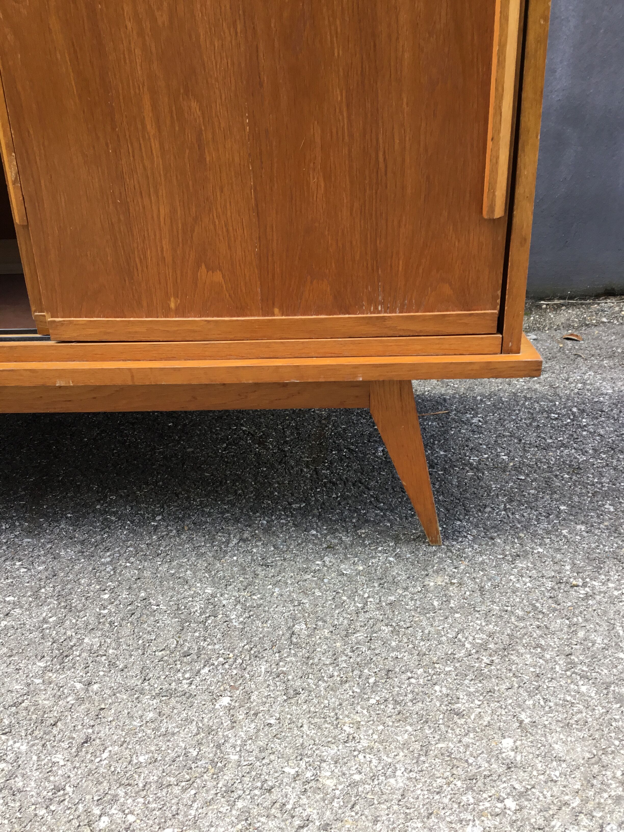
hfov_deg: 45.4
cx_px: 312
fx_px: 745
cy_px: 416
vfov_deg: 58.4
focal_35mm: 31
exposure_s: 1/100
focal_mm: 3.3
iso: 40
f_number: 2.4
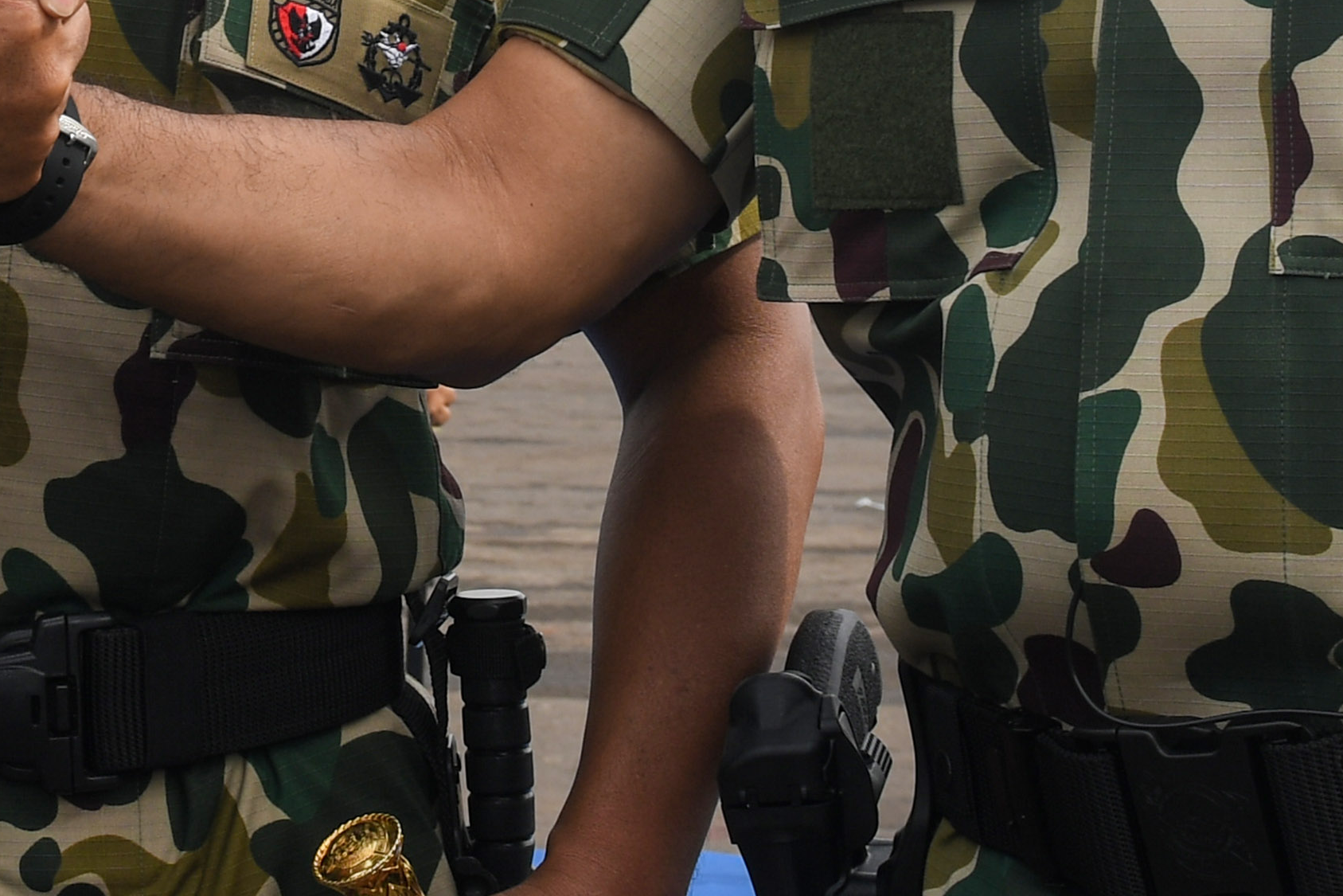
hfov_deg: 15.2
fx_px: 4986
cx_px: 162
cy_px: -149
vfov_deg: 10.1
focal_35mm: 134
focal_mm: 27
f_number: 7.1
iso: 100
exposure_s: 1/200
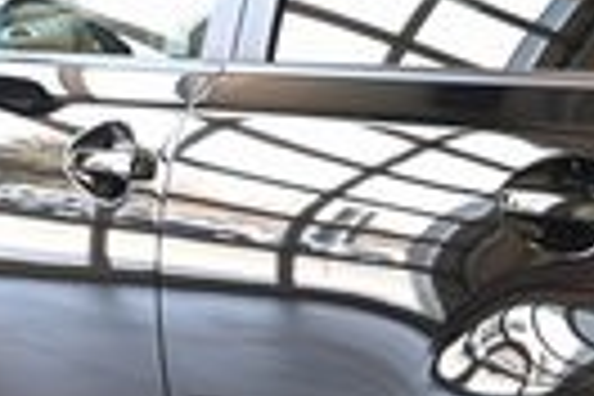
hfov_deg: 16.8
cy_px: 382
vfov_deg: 12.7
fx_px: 1765
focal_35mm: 107
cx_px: 963
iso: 640
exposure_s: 1/30
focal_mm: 22
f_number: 6.3
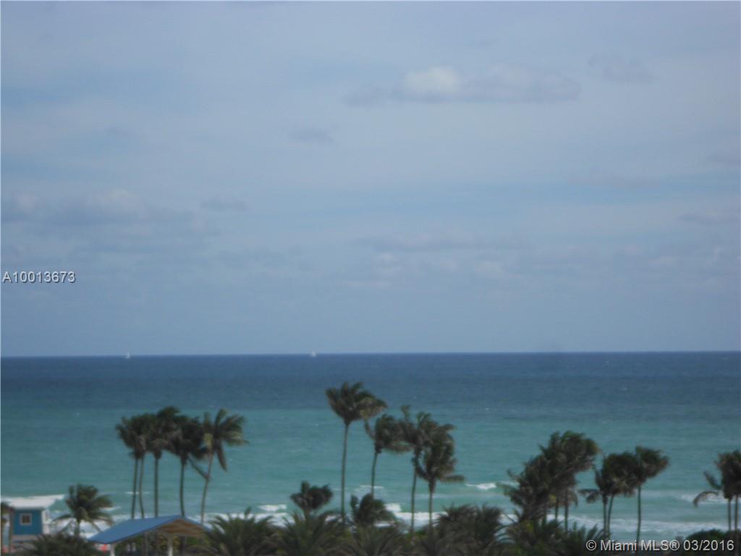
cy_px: 278
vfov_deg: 11.4
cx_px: 370
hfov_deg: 15.2
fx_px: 2783
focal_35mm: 130
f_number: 6.5
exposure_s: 1/640
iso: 80
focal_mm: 23
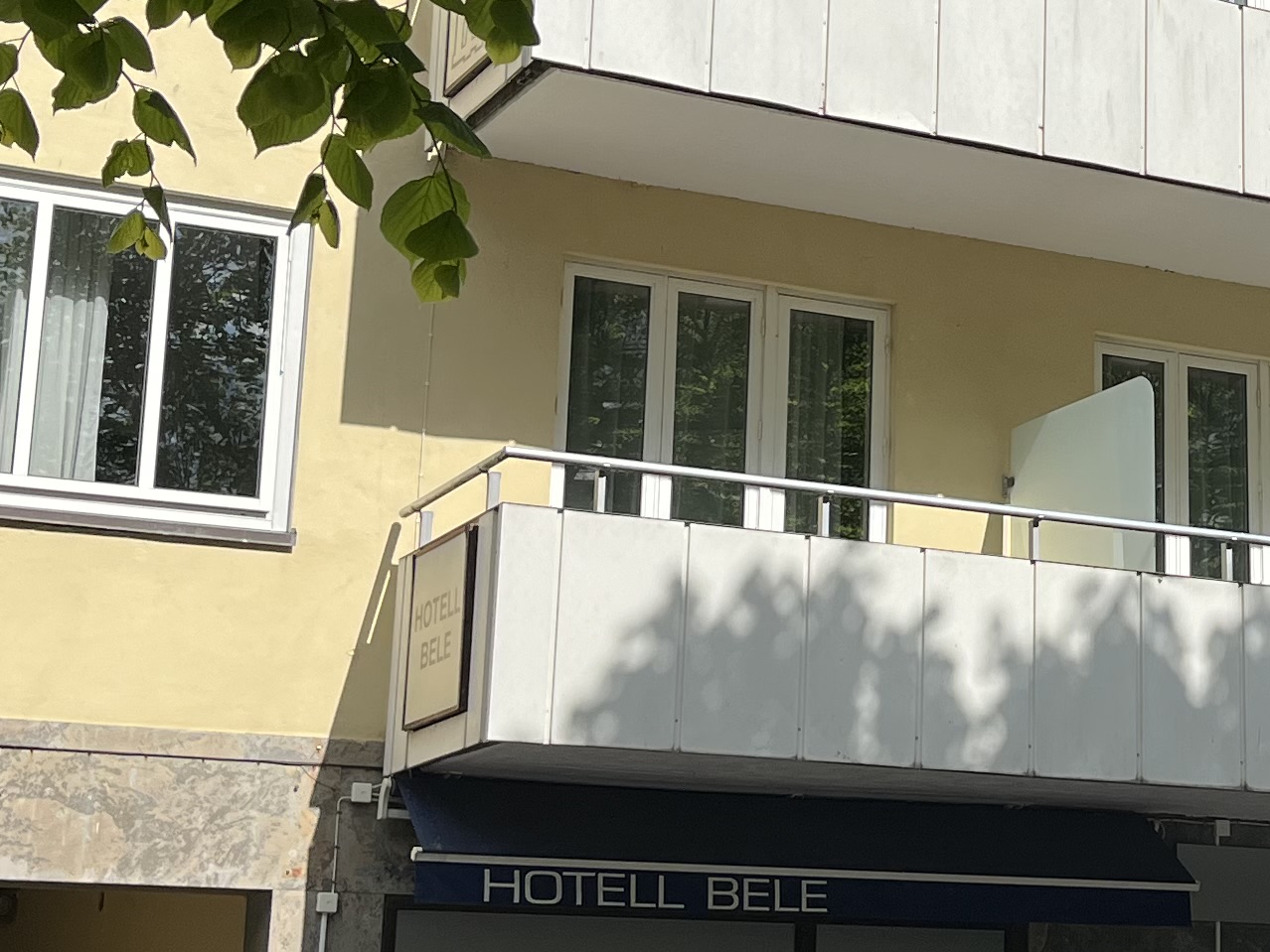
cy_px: 326
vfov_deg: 18.0
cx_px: 1161
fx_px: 3009
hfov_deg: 23.2
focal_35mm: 82
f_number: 1.6
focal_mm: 5.1
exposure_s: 1/6173
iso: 50
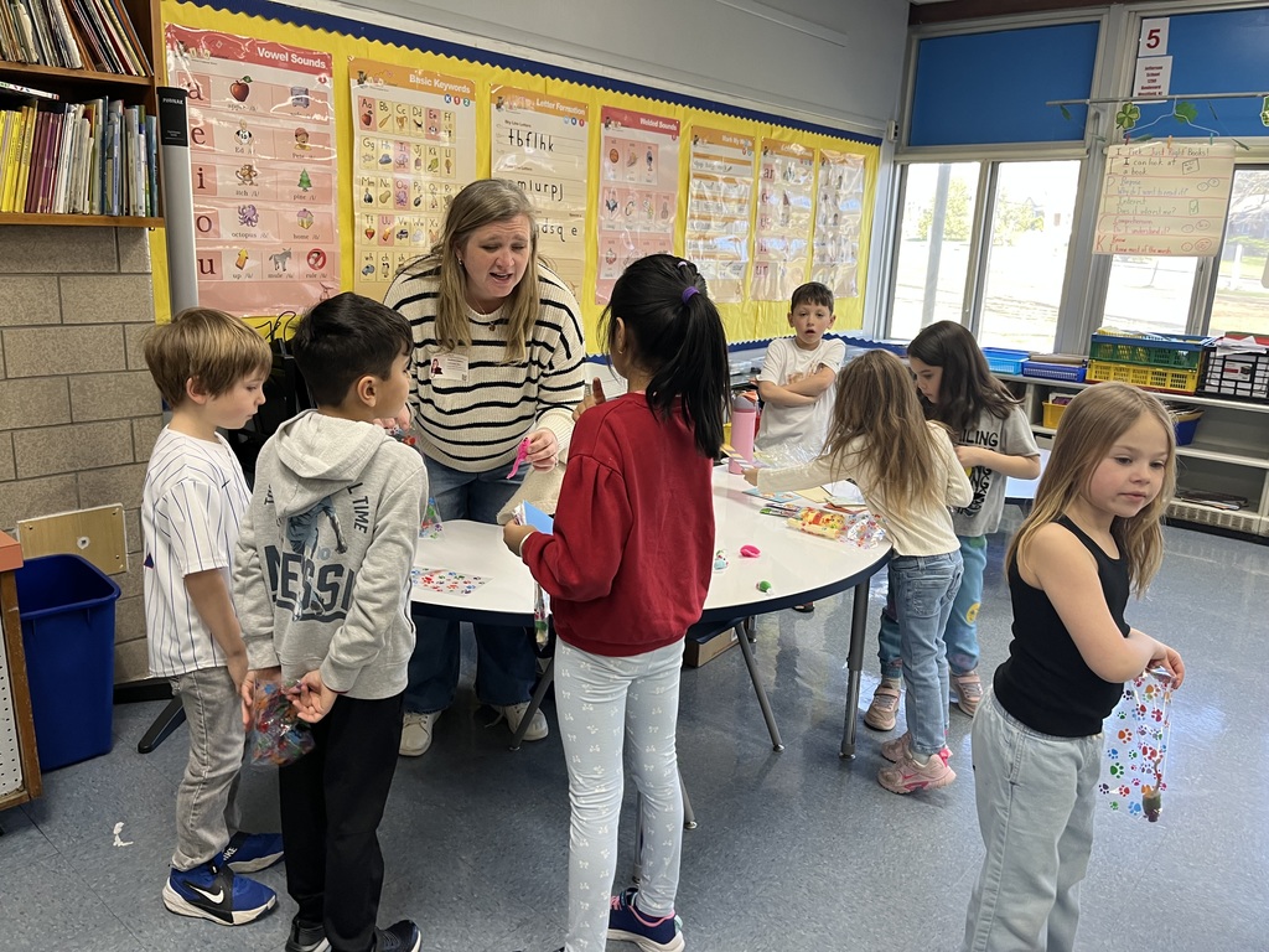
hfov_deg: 67.3
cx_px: 634
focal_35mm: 26
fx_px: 953
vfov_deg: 53.1
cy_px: 476
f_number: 1.6
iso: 80
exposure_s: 1/60
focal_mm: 5.1
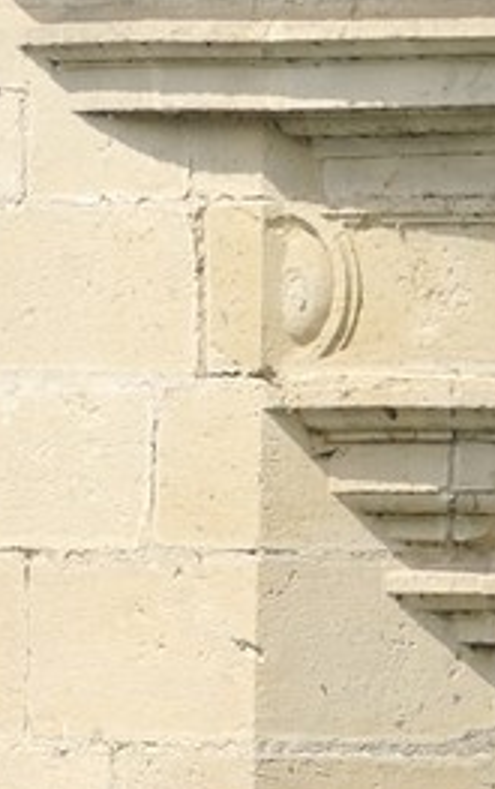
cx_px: 747
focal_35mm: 1176
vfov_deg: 1.8
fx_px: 25314
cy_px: -1185
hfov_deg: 1.1
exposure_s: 1/400
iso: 200
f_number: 8
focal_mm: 190
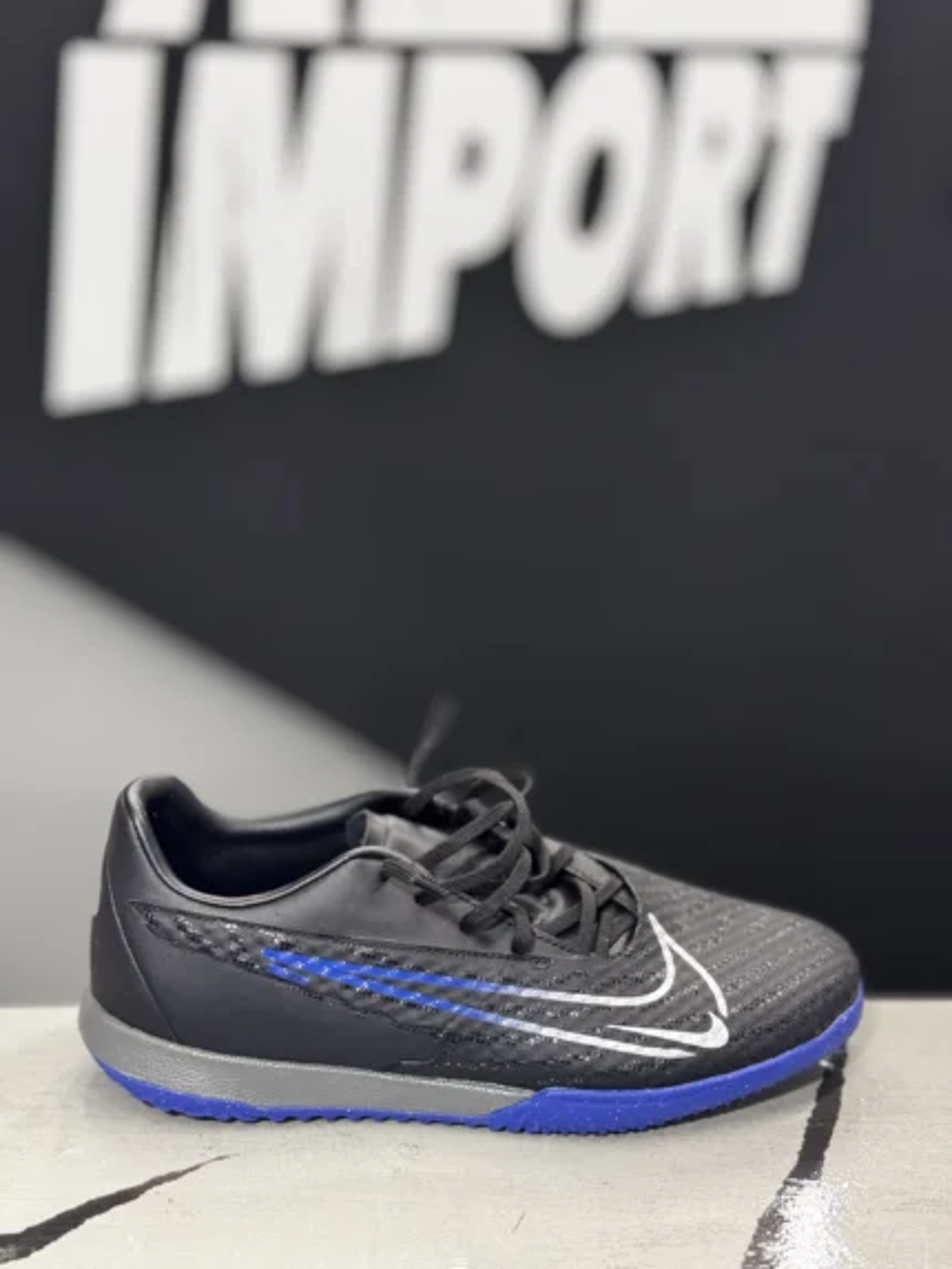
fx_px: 1759
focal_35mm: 48
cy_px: 634
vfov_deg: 39.6
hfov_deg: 30.3
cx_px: 476
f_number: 1.78
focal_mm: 6.76
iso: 400
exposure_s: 1/40
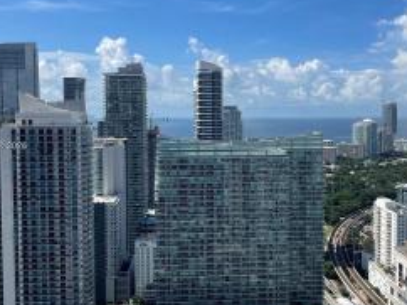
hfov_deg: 43.8
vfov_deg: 33.5
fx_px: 505
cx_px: 229
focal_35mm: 43
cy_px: 147
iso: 32
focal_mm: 4.2
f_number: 1.6
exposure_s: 1/5291
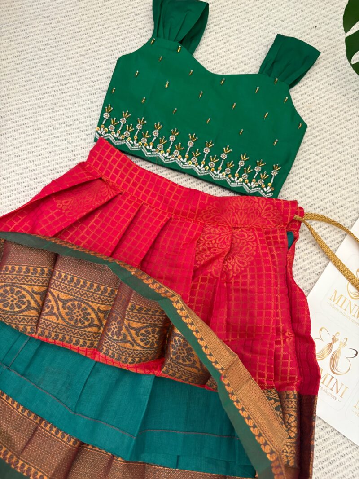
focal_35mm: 26
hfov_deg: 53.1
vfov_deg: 67.3
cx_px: 180
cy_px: 240
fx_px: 360
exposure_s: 1/60
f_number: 1.6
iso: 250
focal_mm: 5.96
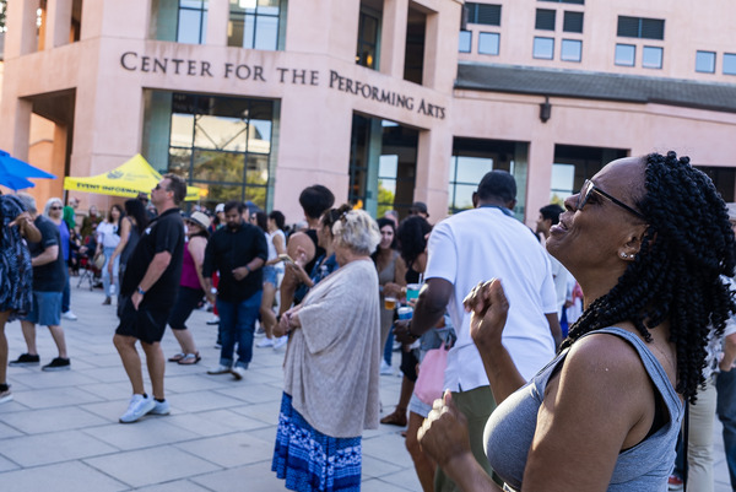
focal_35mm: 36
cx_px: 368
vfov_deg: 36.9
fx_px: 737
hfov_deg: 53.1
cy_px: 246
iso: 80
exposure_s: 1/80
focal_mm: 24
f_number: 4.5
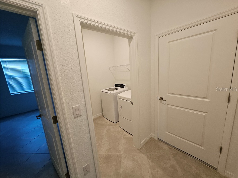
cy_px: 89
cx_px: 119
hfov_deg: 106.2
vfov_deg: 89.9
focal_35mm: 13
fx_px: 89
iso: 160
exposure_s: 1/60
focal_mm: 1.7
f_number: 2.2
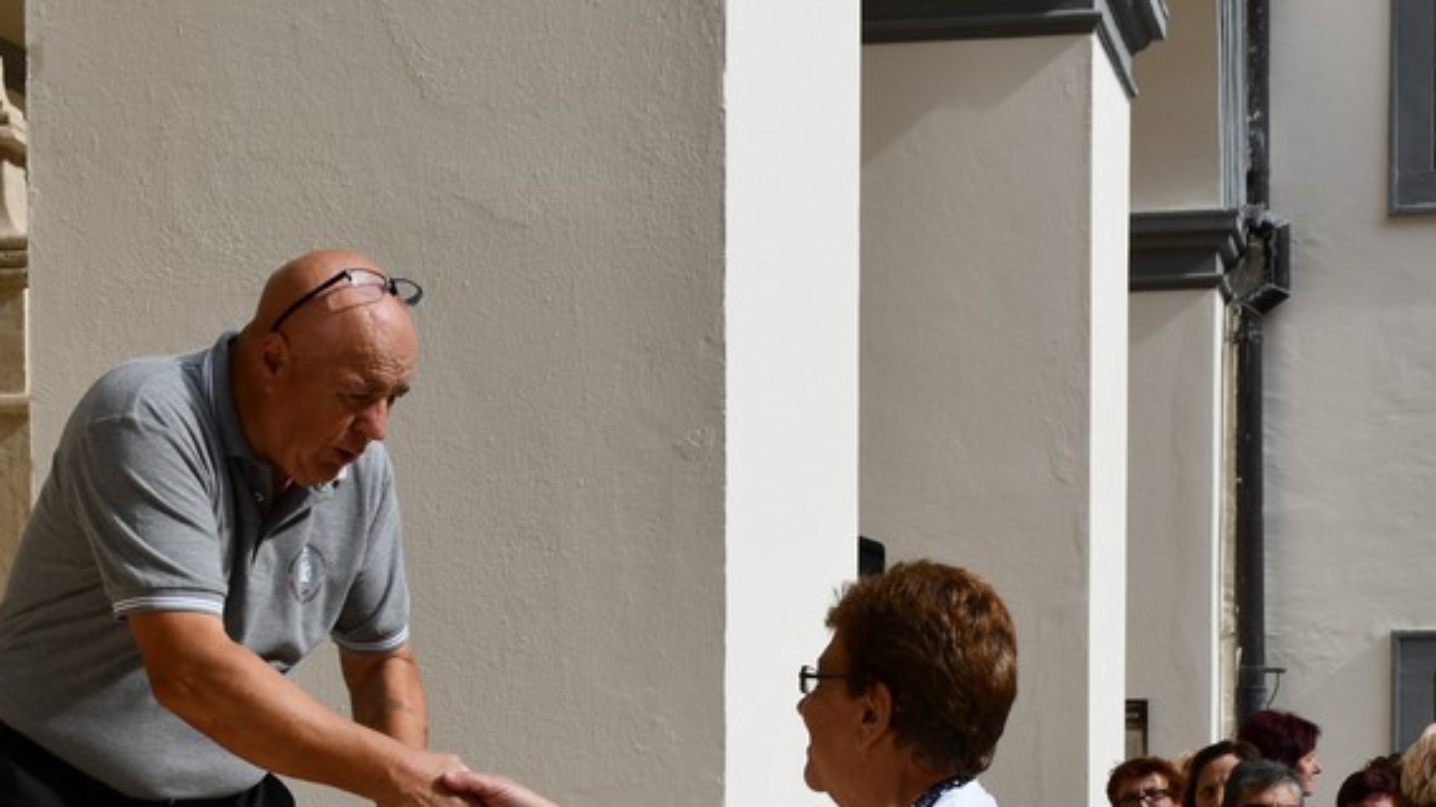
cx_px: 741
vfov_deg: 14.0
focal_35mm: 85
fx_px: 3235
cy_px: 846
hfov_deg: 25.0
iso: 100
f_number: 8
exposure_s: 1/250
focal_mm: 30
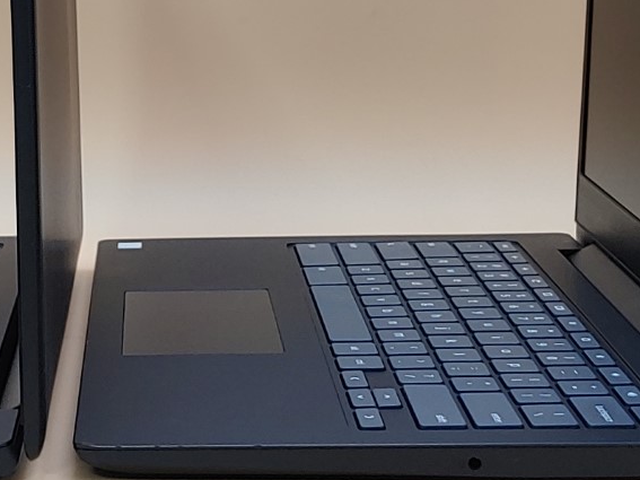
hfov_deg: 19.6
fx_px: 1830
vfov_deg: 14.9
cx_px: 119
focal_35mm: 99
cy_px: 101
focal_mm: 4.36
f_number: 1.8
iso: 50
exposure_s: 1/70
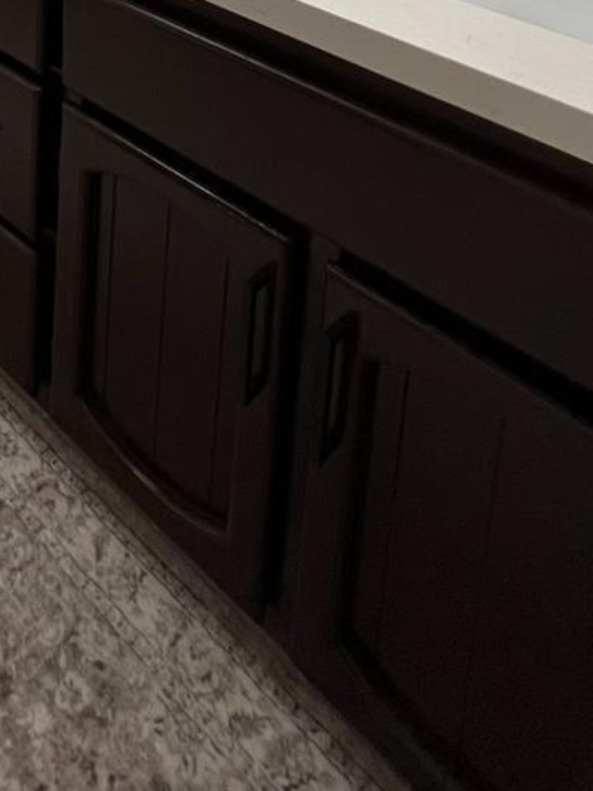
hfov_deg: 32.9
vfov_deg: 33.9
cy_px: -264
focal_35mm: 37
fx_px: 845
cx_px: -88
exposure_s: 1/120
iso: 200
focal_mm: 1.57
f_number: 1.8
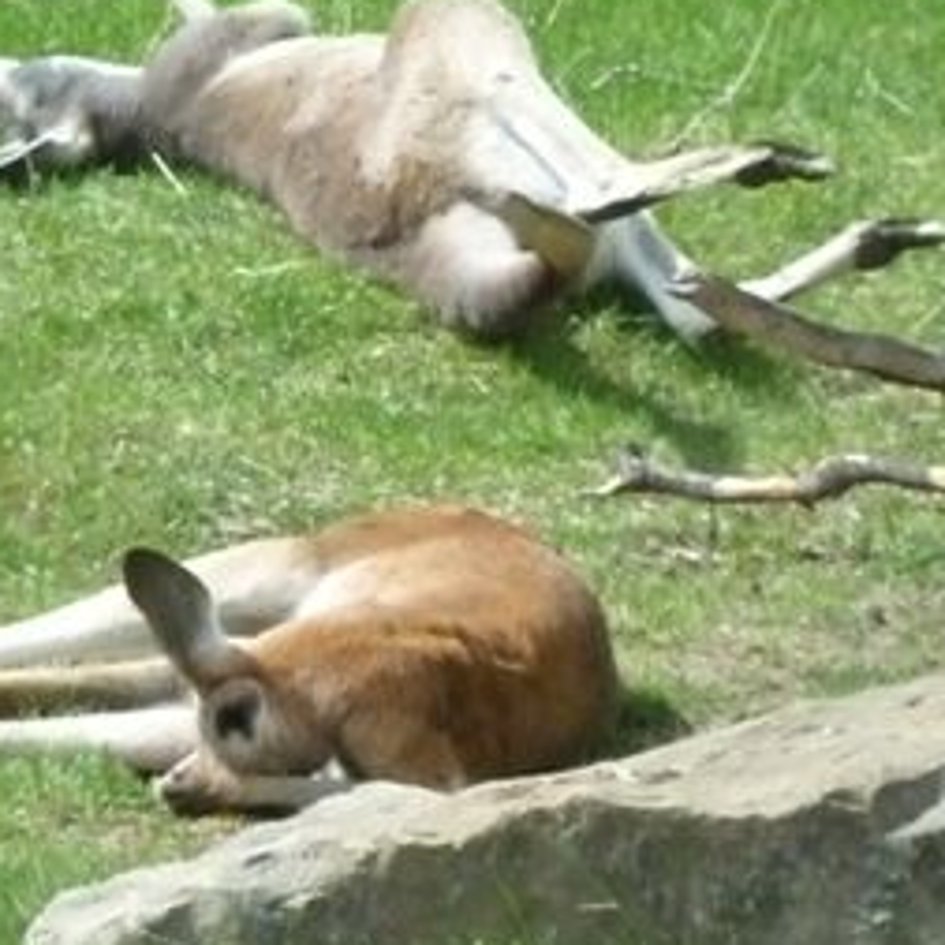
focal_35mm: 447
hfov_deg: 3.9
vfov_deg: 3.9
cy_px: 366
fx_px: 13806
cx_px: 317
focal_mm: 36
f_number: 18
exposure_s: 1/250
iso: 1600
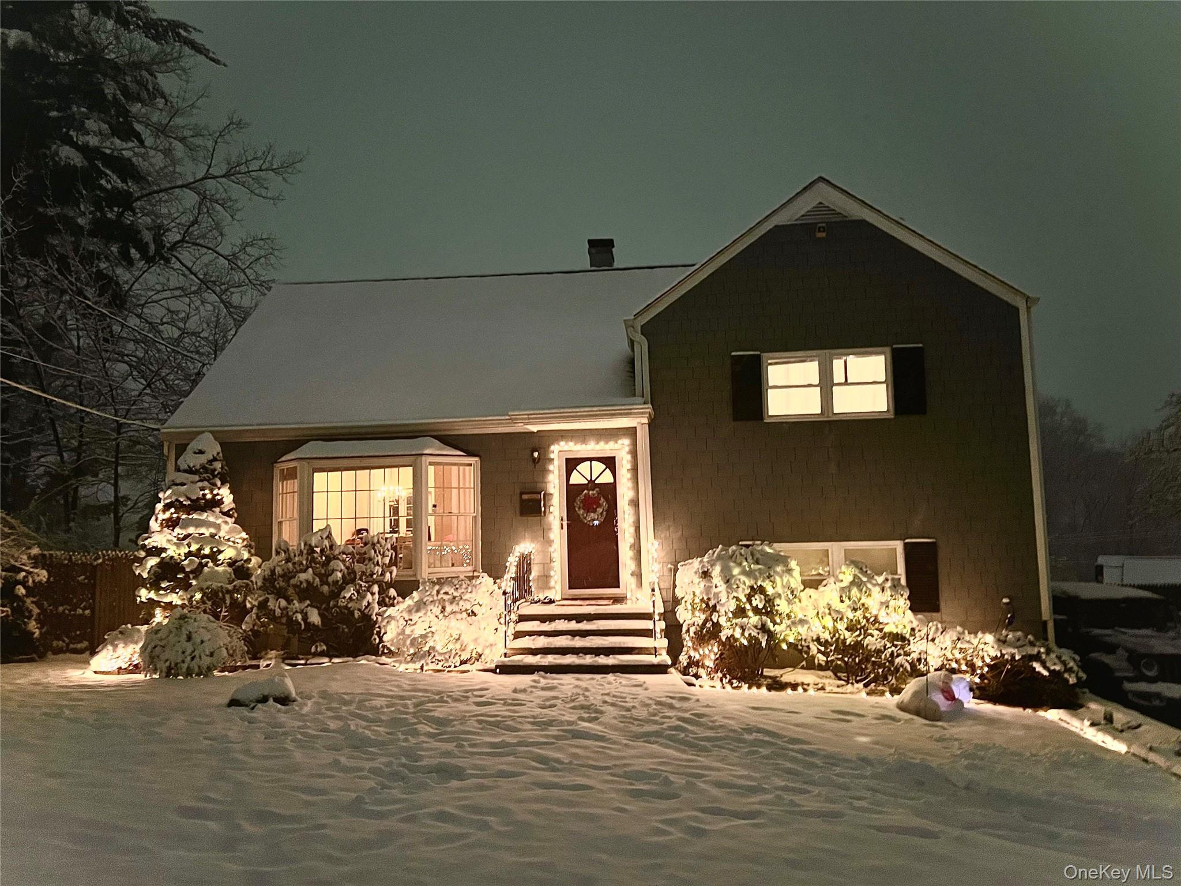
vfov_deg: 53.1
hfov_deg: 67.3
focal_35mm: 26
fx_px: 887
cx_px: 590
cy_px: 443
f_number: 1.5
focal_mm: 5.7
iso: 640
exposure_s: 1/30
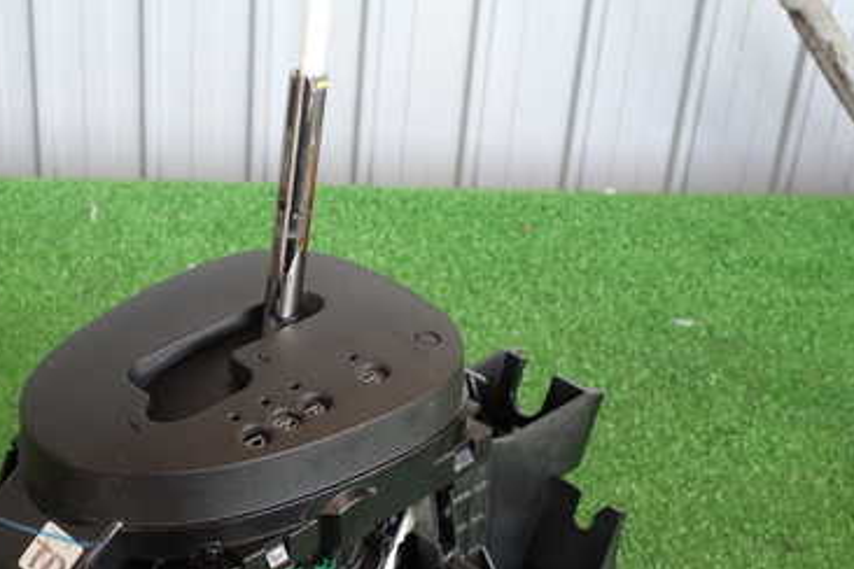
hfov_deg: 28.7
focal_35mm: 70
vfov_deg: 19.2
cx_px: 289
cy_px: 464
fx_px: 1660
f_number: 2.8
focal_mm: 7.31
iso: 200
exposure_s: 1/60
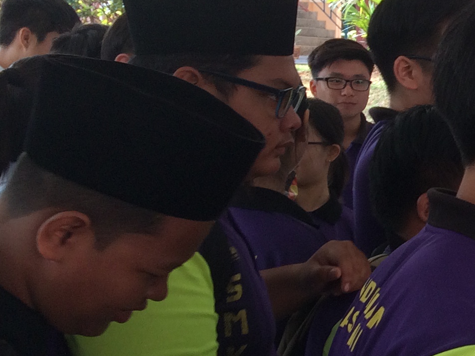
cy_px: 207
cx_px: 817
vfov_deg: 14.8
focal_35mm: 100
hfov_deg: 16.8
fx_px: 1372
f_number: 2.2
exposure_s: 1/104
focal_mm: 4.15
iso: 32
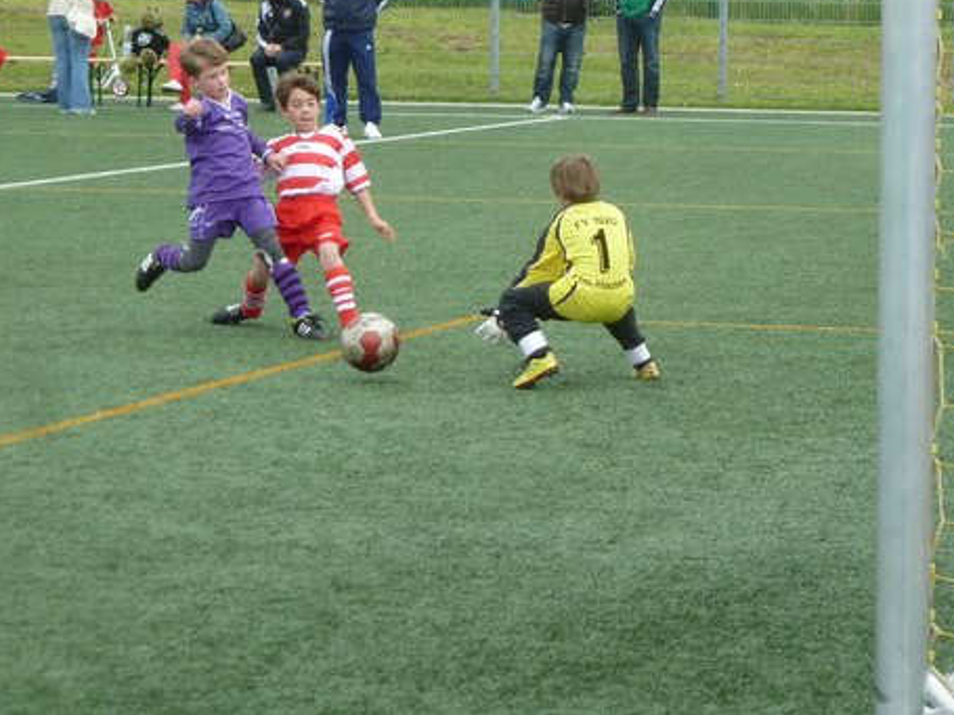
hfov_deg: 12.3
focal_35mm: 160
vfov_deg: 9.3
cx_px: 612
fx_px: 4408
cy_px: 167
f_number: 4.3
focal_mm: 17
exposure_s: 1/320
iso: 160
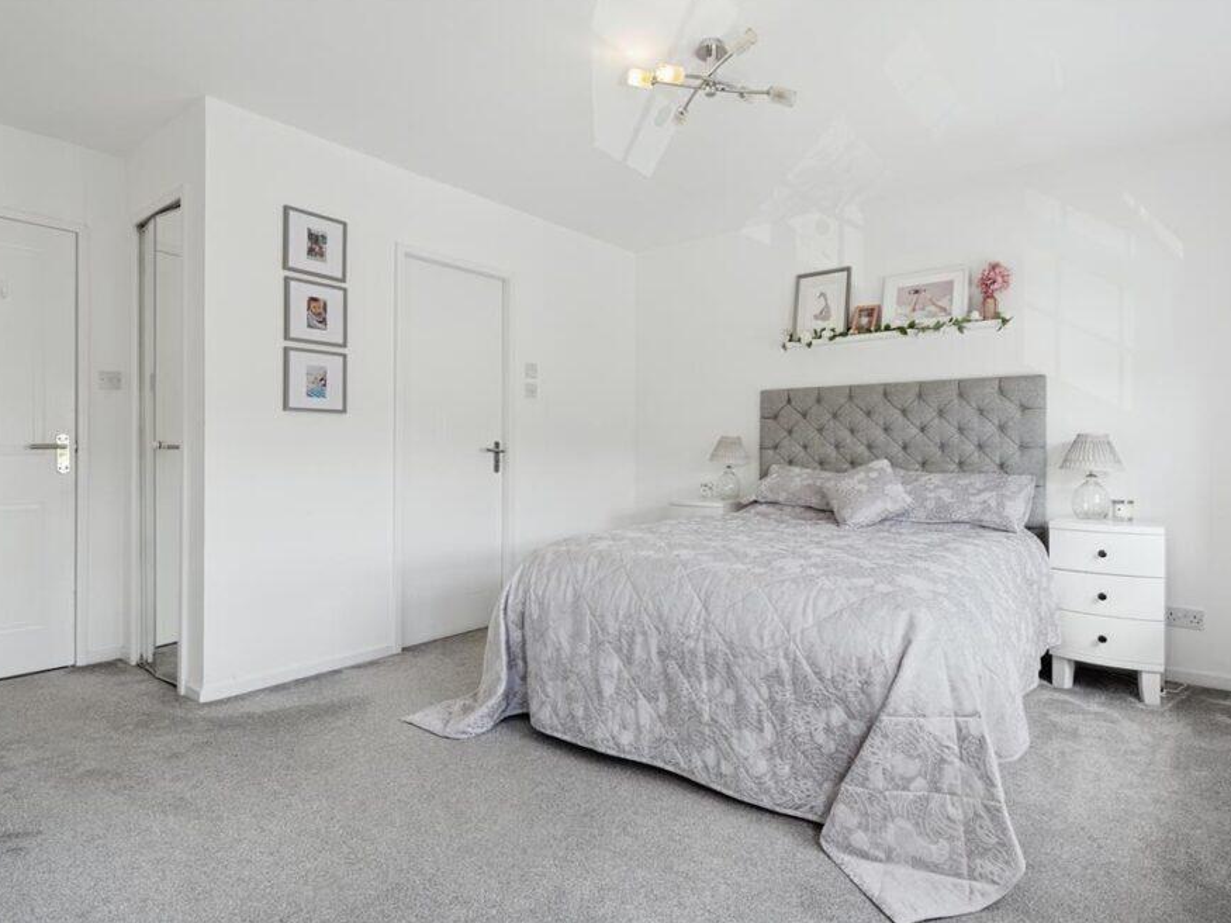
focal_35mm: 19
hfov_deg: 85.9
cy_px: 471
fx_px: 660
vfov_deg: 69.9
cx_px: 656
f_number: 5.6
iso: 250
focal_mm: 11
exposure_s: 1/60
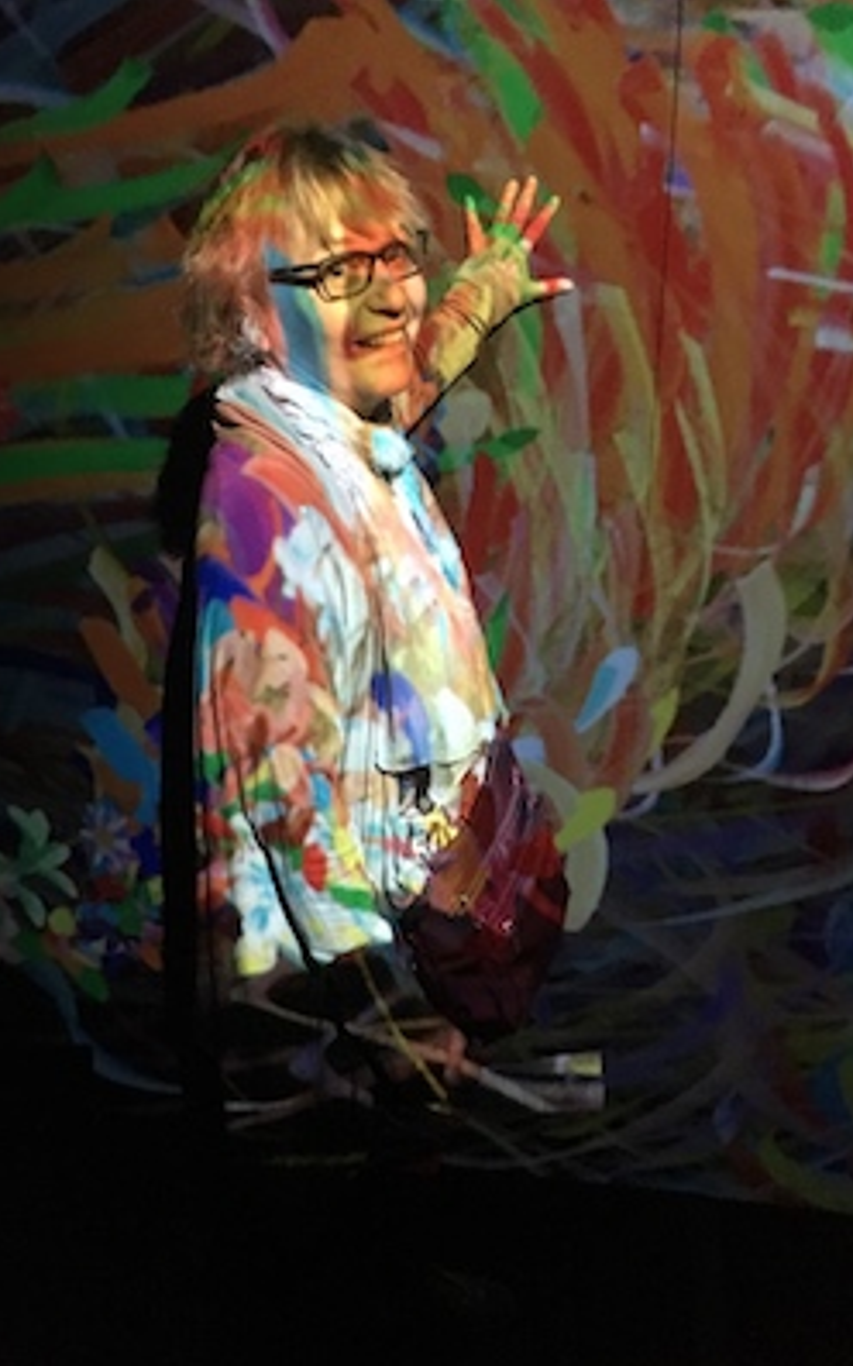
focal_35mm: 31
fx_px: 1153
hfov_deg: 40.4
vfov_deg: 61.2
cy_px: 685
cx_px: 351
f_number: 2.2
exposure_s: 1/17
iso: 1000
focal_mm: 4.15
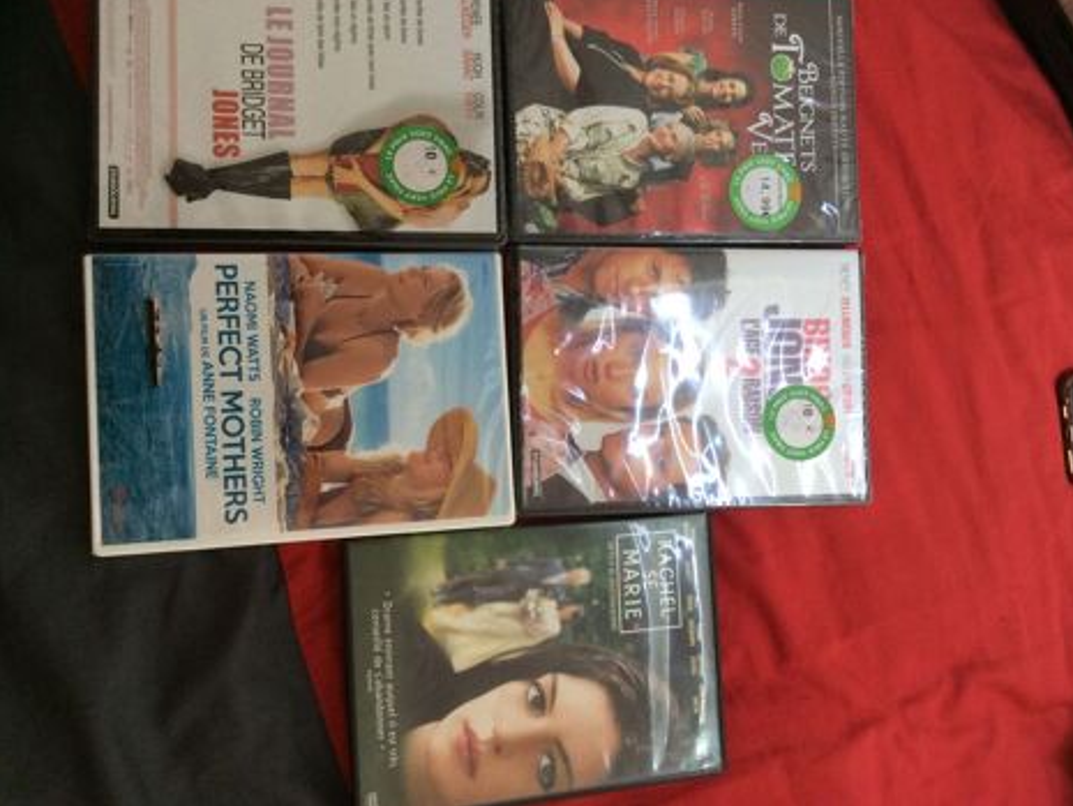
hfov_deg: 55.3
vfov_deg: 43.0
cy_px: 394
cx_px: 547
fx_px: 1023
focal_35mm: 33
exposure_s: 1/25
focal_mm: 3.3
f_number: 2.4
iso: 80
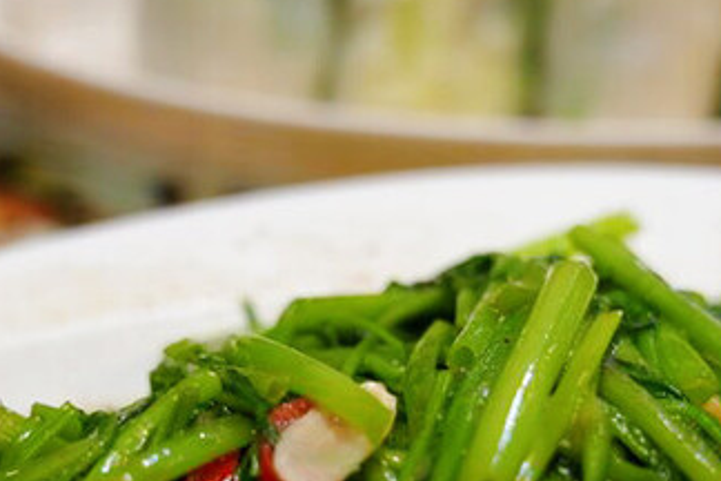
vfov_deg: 12.9
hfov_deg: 19.5
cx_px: 365
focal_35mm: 105
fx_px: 2103
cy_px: 472
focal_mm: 40
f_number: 4
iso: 500
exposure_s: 1/40
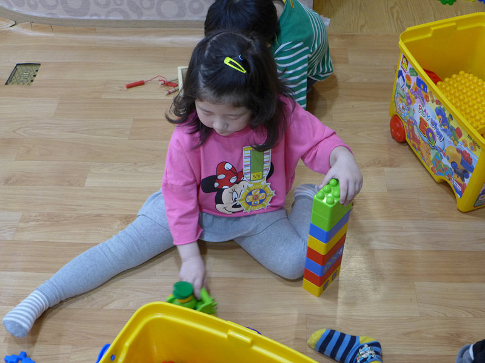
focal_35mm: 50
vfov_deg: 29.1
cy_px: 182
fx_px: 701
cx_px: 242
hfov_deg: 38.2
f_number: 1.9
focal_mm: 9.8
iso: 500
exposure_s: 1/160
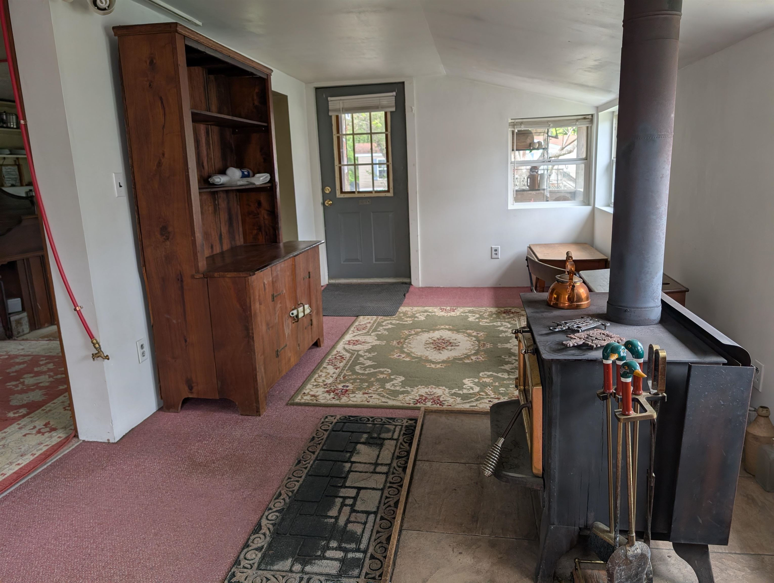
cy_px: 292
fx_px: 537
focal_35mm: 24
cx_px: 387
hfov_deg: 71.5
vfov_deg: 56.9
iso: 23
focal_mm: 6.9
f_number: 1.68
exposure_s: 1/336
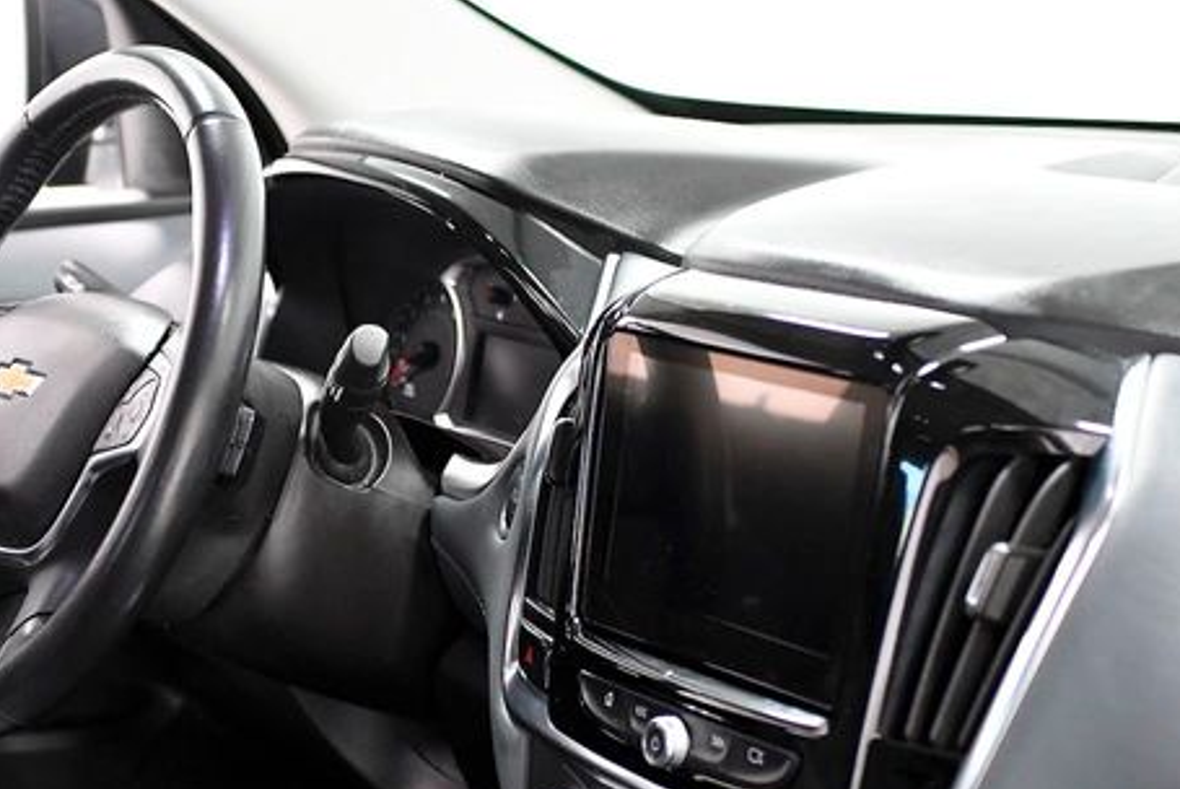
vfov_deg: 14.1
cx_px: 493
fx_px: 3181
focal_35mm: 97
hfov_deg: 21.0
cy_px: 505
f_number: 3.5
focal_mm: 46
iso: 2500
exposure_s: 1/160
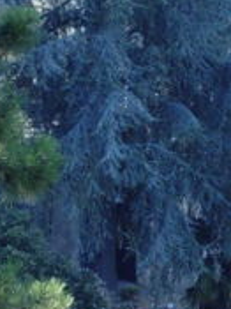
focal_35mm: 855
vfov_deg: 2.3
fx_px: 7617
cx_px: 451
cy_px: 81
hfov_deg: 1.7
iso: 100
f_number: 5.4
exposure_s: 1/200
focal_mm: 34.3
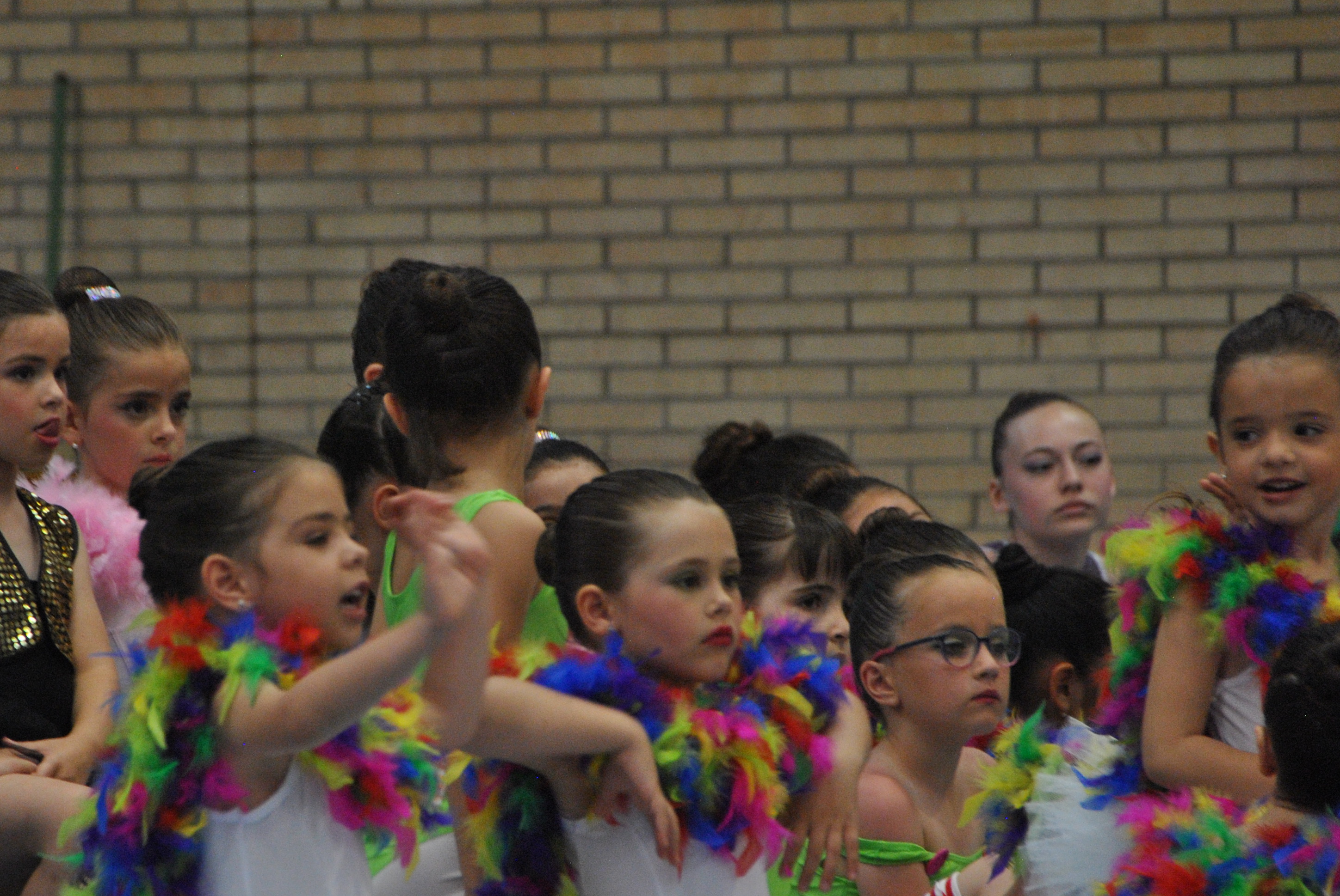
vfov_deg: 3.4
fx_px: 14943
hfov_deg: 5.1
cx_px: 451
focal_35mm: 401
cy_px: 563
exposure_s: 1/80
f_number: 6.3
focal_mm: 200
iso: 800
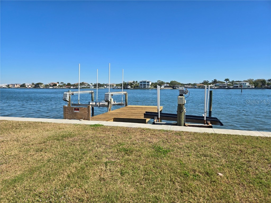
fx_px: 180
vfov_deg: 58.9
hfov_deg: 73.9
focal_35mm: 23
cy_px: 102
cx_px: 136
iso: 25
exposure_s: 1/2157
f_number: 1.8
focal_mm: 5.4
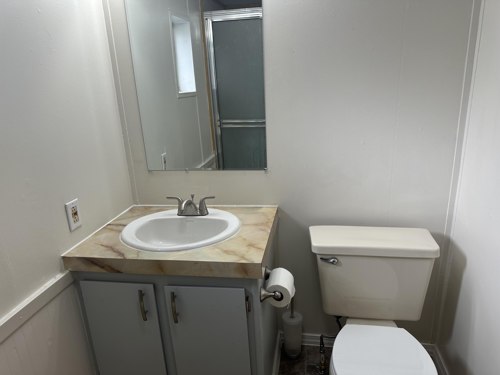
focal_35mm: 24
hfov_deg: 71.6
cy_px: 188
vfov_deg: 56.8
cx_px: 250
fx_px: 347
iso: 64
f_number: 1.78
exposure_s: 1/120
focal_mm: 6.86
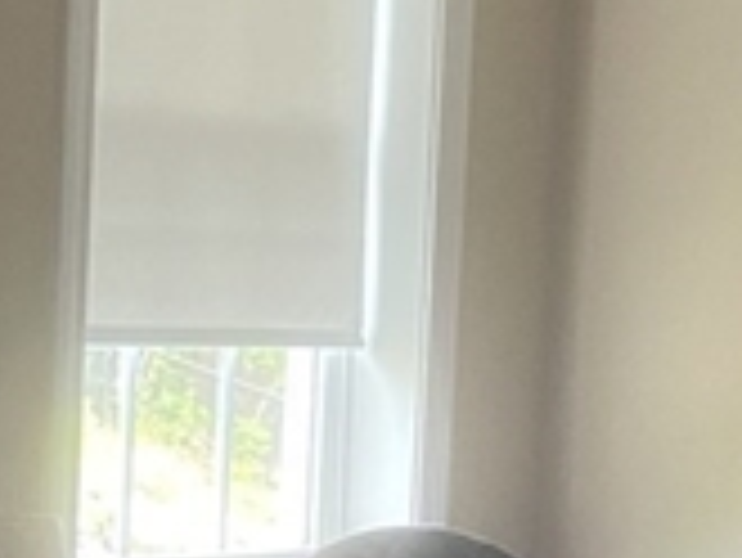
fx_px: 3325
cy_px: 454
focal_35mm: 155
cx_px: 189
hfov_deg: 12.7
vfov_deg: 9.6
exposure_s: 1/60
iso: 400
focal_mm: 5.1
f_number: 1.6
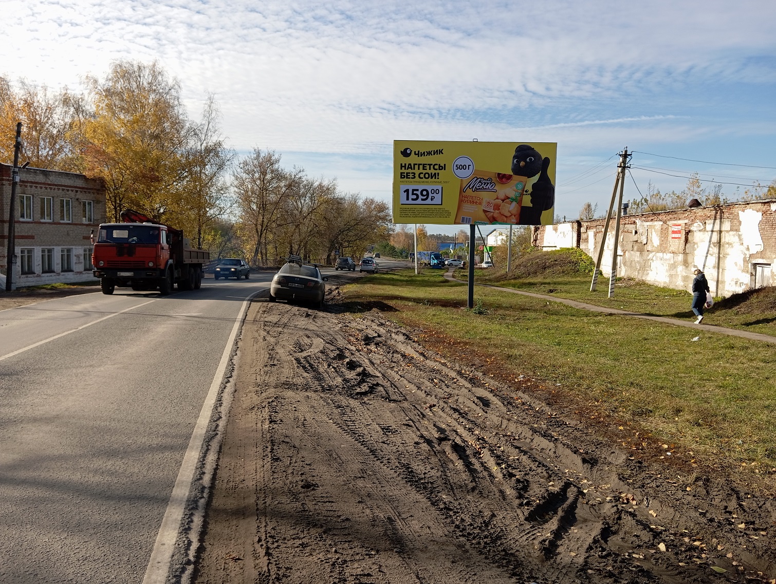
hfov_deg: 63.4
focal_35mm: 28
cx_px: 388
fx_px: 629
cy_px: 292
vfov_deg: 49.9
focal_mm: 4.22
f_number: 1.8
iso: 56
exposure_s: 1/720
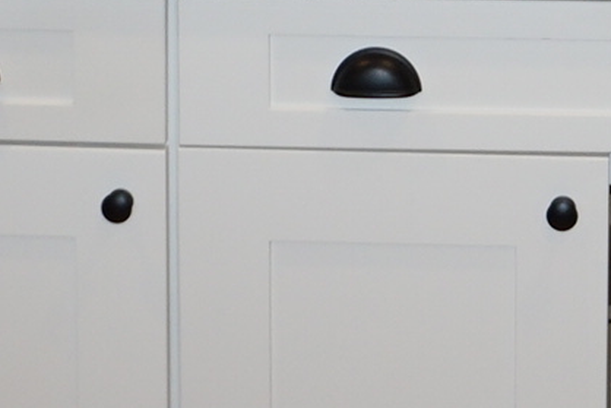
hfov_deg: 12.9
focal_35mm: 157
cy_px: -407
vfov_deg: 8.3
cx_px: 595
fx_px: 2665
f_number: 4
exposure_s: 1/160
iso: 250
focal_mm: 16
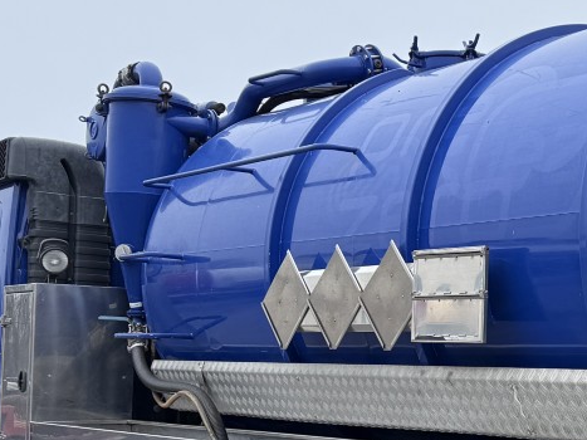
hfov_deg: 23.7
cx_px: 730
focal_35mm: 74
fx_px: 1255
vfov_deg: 19.8
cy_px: 323
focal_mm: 6.76
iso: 80
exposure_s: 1/822
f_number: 1.78
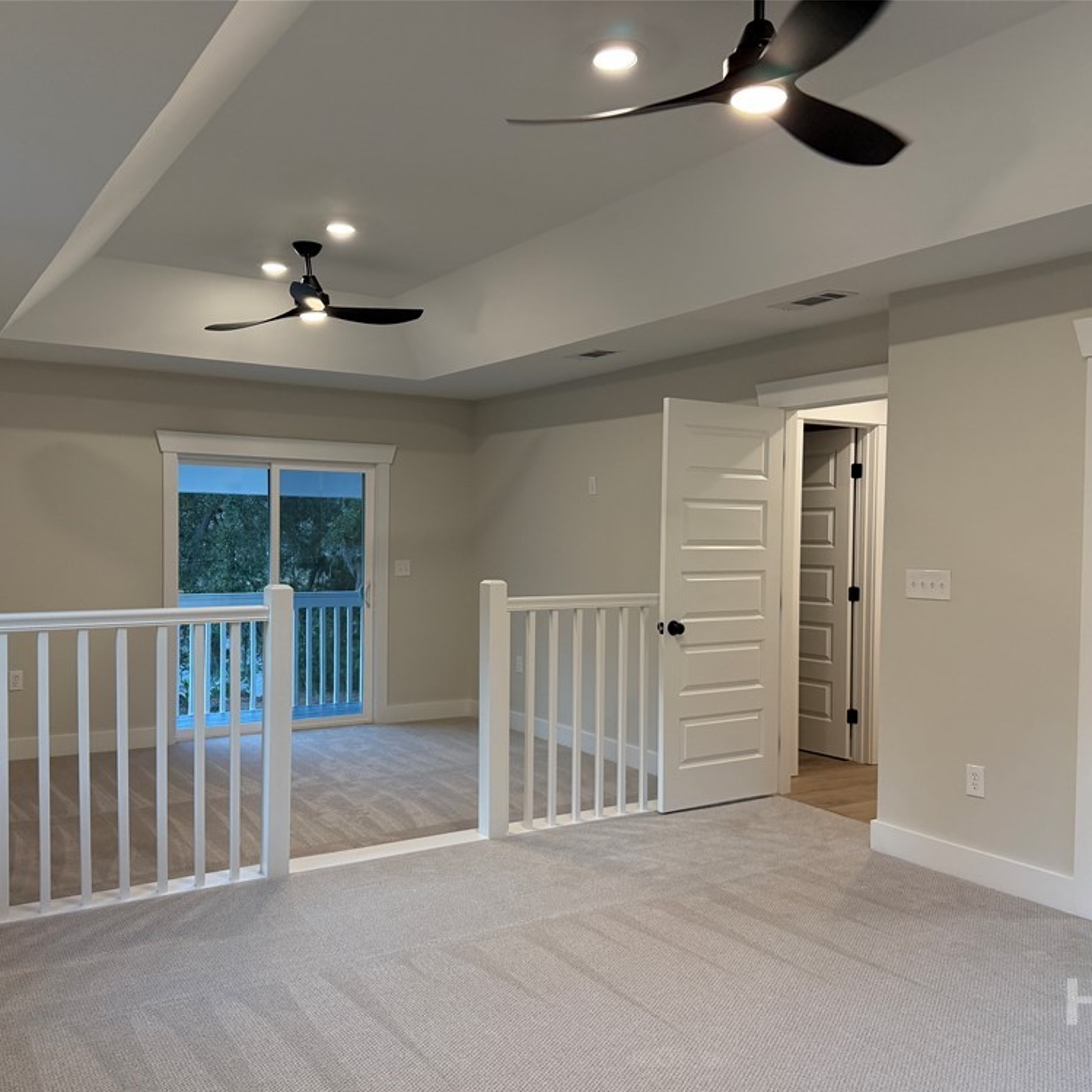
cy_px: 558
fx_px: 1035
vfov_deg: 55.6
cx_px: 520
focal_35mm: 29
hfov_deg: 55.6
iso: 200
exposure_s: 1/149
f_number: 1.78
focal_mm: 6.76
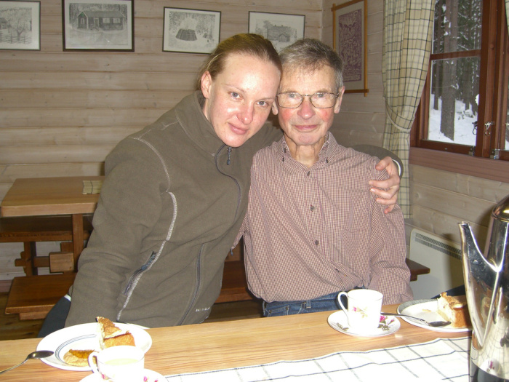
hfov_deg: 49.0
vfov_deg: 37.7
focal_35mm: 38
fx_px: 559
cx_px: 254
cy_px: 191
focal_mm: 7.9
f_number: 2.8
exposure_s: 1/60
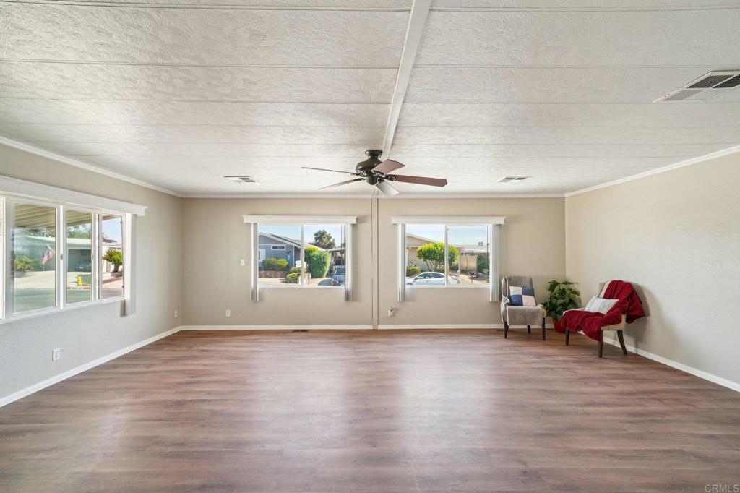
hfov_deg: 100.4
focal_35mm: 15
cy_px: 246
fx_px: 308
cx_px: 370
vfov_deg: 77.3
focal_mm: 15
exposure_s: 1/30
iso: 200
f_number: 9
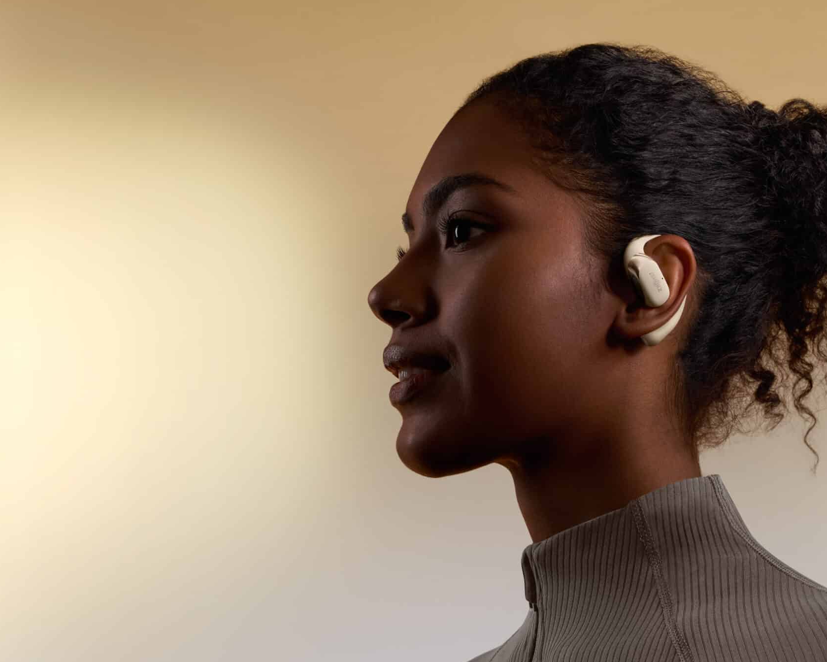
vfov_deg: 26.6
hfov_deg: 32.0
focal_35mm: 57
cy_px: 409
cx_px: 681
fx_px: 1395
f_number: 11
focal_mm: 34
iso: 250
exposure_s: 1/125
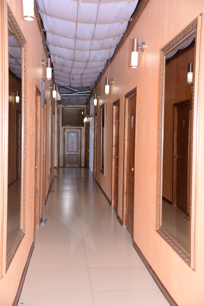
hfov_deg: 33.4
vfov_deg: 48.4
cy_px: 153
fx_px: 340
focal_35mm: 40
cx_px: 102
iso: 100
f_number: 4
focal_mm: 40
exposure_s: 1/100
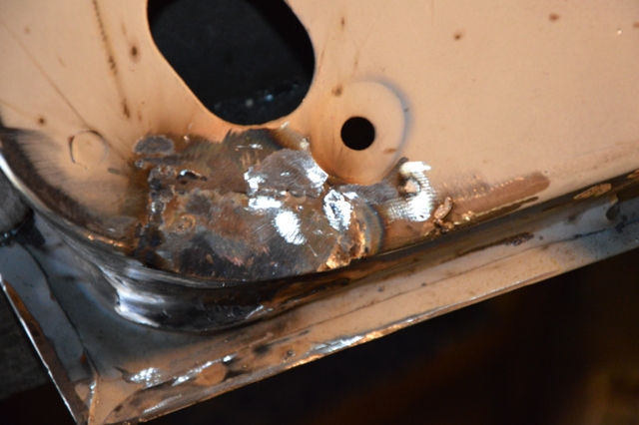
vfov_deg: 8.7
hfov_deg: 13.0
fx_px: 2794
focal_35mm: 158
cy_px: 212
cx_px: 320
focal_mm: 105
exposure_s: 1/60
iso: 2500
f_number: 5.6
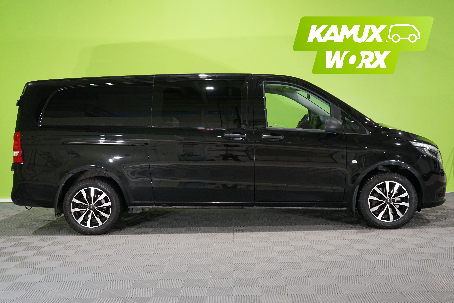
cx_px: 227
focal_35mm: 36
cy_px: 152
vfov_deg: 36.9
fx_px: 454
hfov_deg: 53.1
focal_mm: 36
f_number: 4
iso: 2500
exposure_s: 1/160
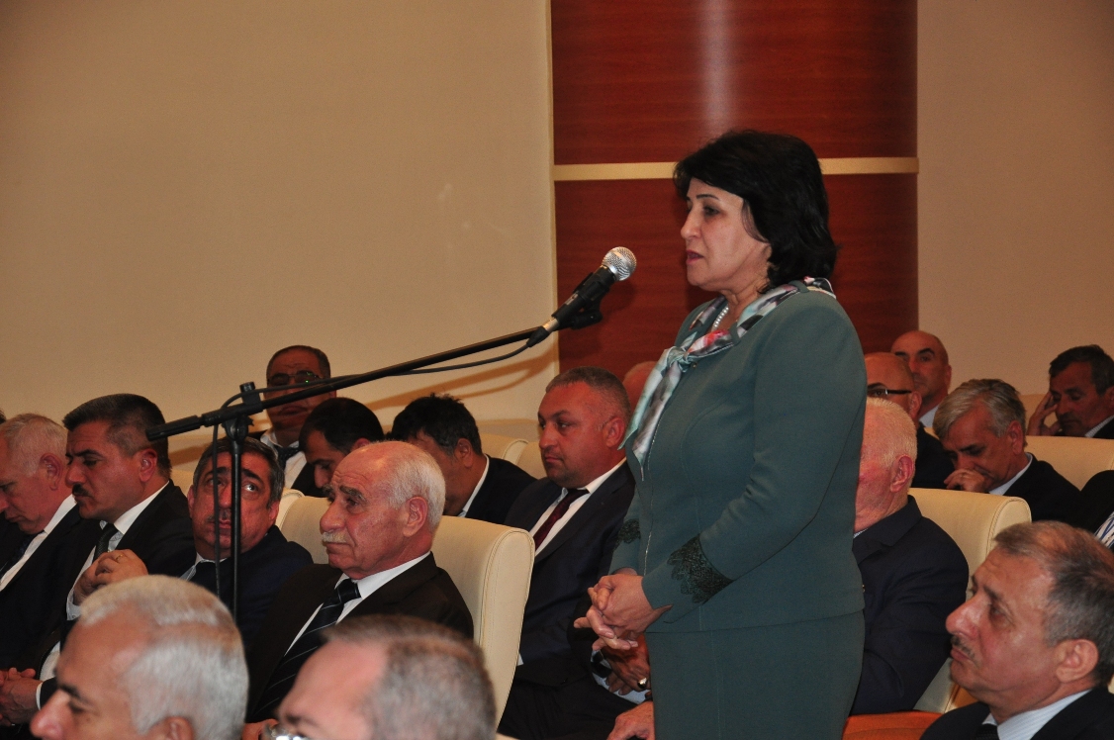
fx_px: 3477
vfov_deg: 12.1
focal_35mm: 112
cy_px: 370
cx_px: 557
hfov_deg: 18.2
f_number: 5.3
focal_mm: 75
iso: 800
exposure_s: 1/160
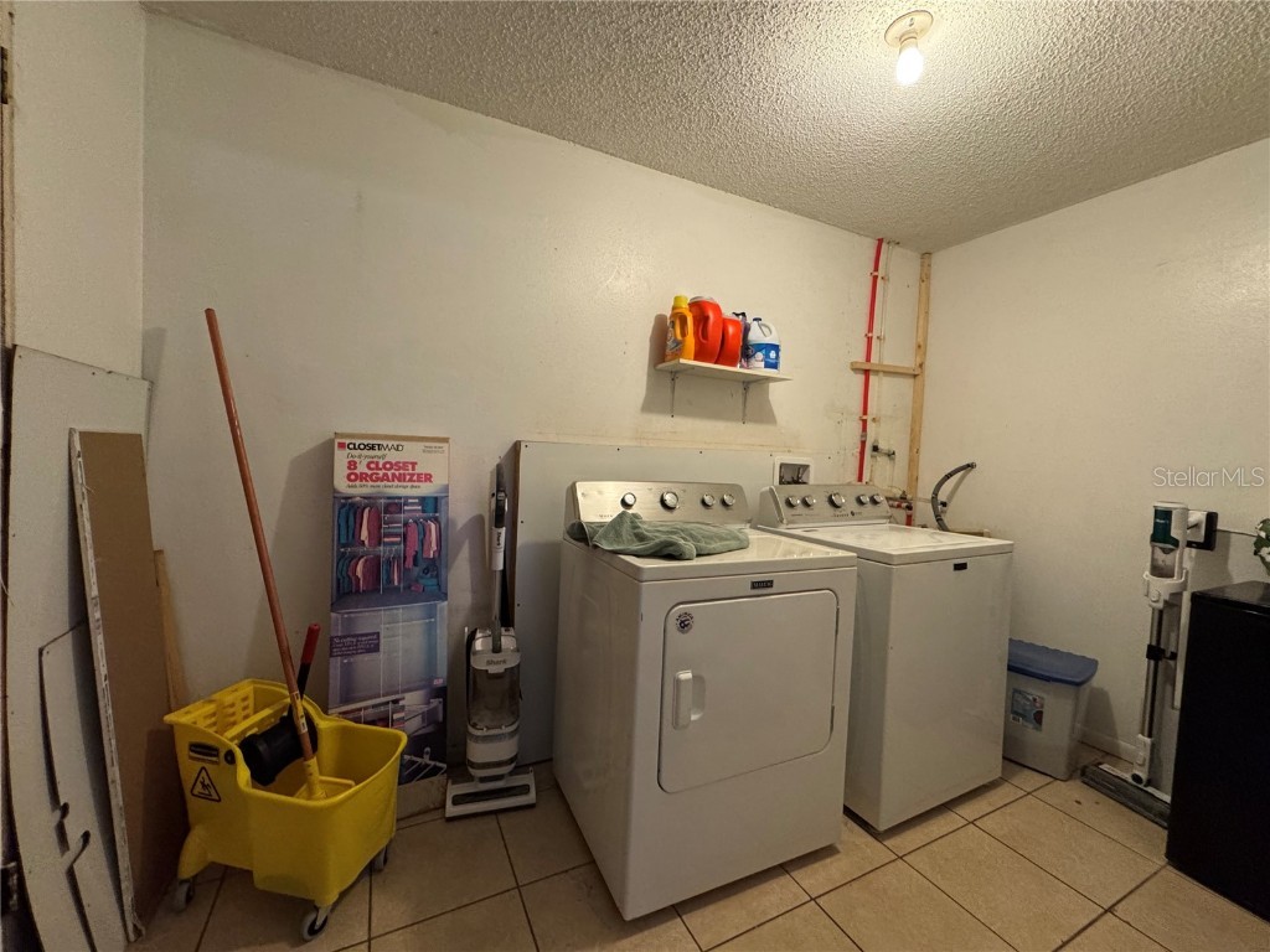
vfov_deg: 85.7
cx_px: 635
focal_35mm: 14
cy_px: 476
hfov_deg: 102.1
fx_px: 514
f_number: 2.2
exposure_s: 1/60
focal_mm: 2.22
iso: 500
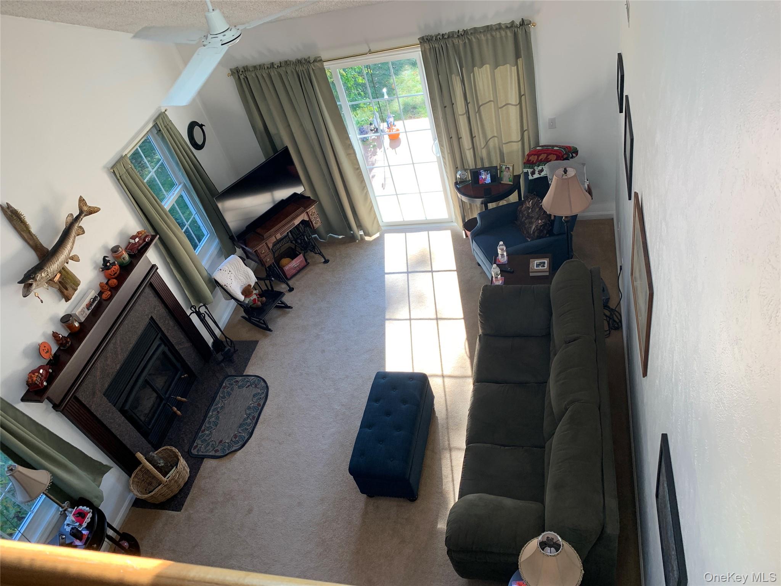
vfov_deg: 53.1
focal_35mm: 26
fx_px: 587
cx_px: 390
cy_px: 293
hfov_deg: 67.3
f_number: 1.8
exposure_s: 1/122
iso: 50
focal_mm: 4.25
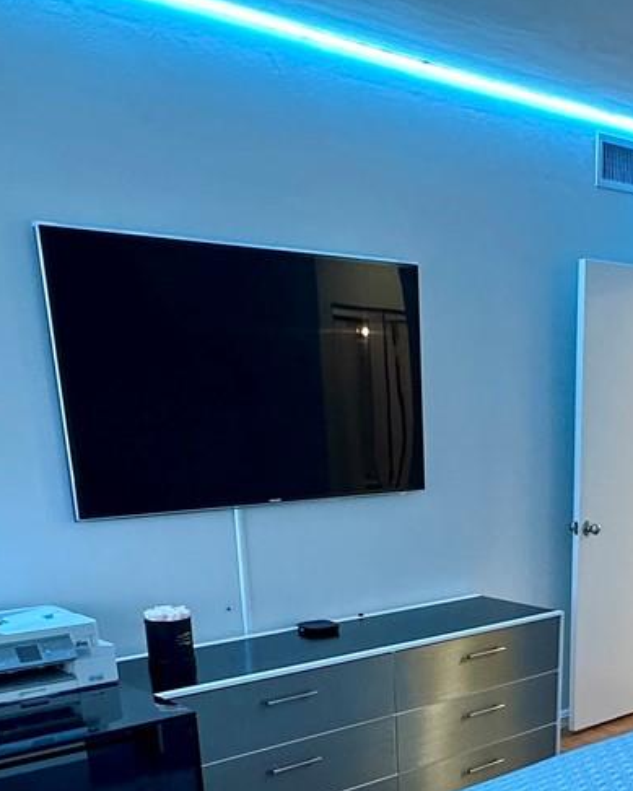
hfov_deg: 32.5
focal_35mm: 45
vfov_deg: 37.1
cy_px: 783
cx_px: 513
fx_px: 1053
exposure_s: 1/60
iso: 200
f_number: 2.2
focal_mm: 2.22
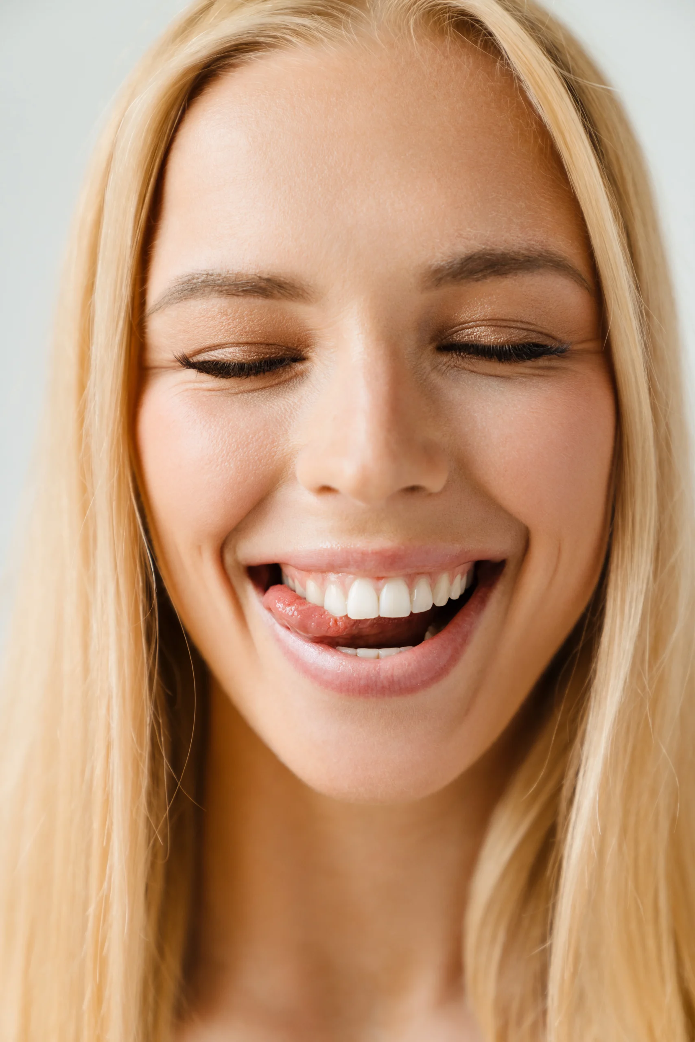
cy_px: 521
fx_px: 2026
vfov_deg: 28.8
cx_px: 348
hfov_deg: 19.5
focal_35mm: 70
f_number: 3.5
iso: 1000
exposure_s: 1/250
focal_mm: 70
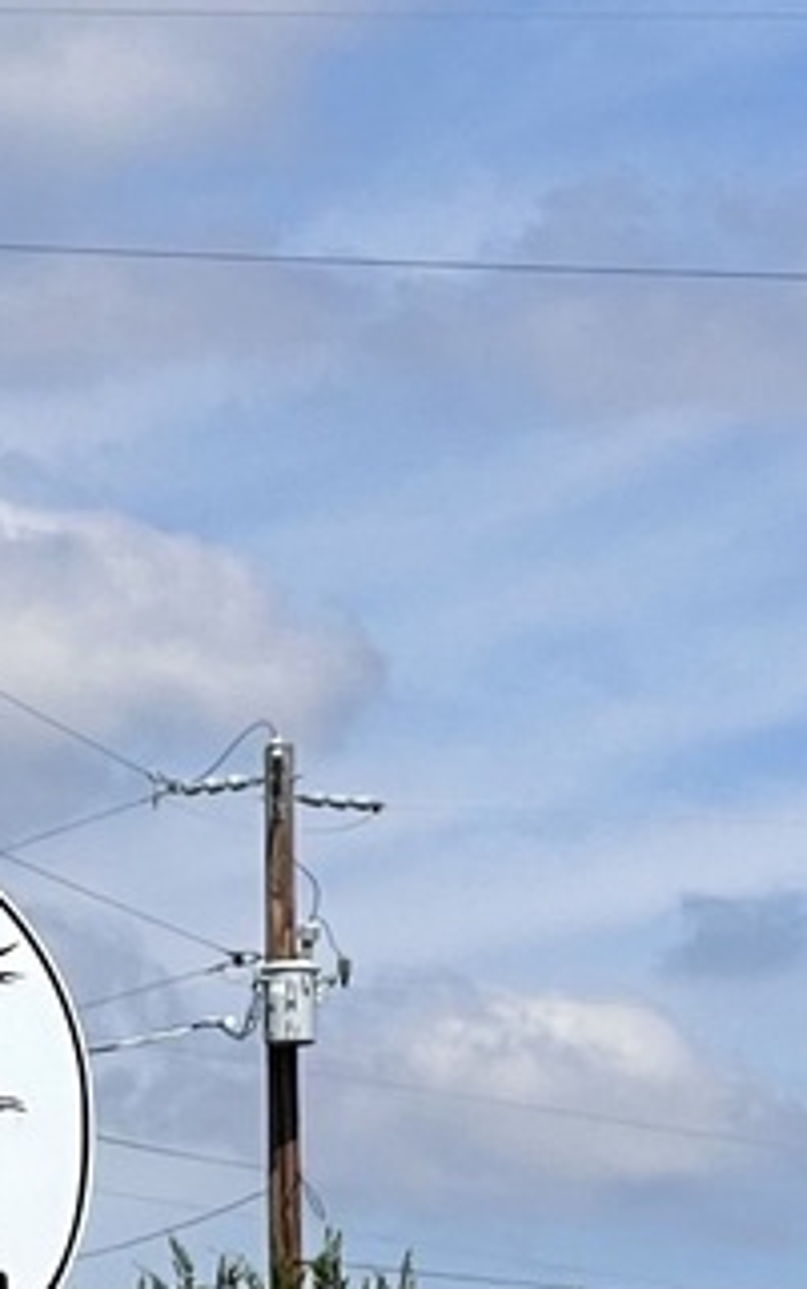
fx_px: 10683
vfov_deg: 6.8
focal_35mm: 304
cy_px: 1670
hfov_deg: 4.3
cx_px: -345
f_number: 2.2
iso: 20
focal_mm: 7.5
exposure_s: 1/2053
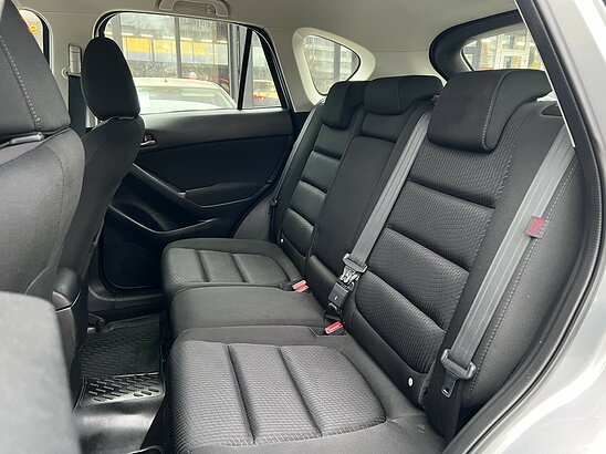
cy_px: 227
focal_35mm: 26
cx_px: 303
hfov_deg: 67.3
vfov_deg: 53.0
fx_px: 455
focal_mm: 5.7
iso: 500
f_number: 1.5
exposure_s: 1/47
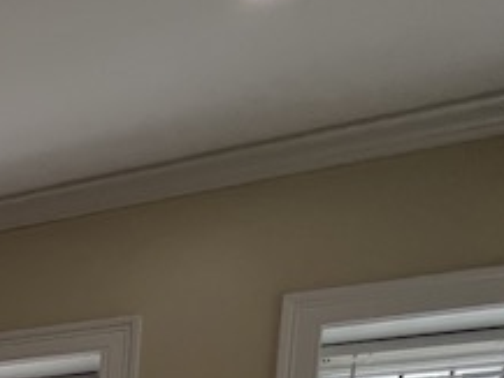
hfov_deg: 26.4
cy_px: 659
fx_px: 699
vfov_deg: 21.4
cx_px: -281
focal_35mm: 48
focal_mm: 1.57
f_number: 1.8
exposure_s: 1/142
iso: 32
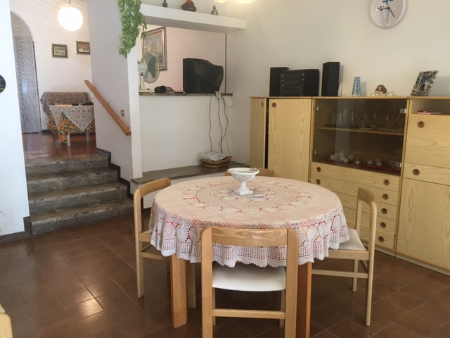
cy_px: 169
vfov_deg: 48.2
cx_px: 225
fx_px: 377
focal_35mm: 29
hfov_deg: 61.7
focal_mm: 4.15
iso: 160
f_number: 2.2
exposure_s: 1/33
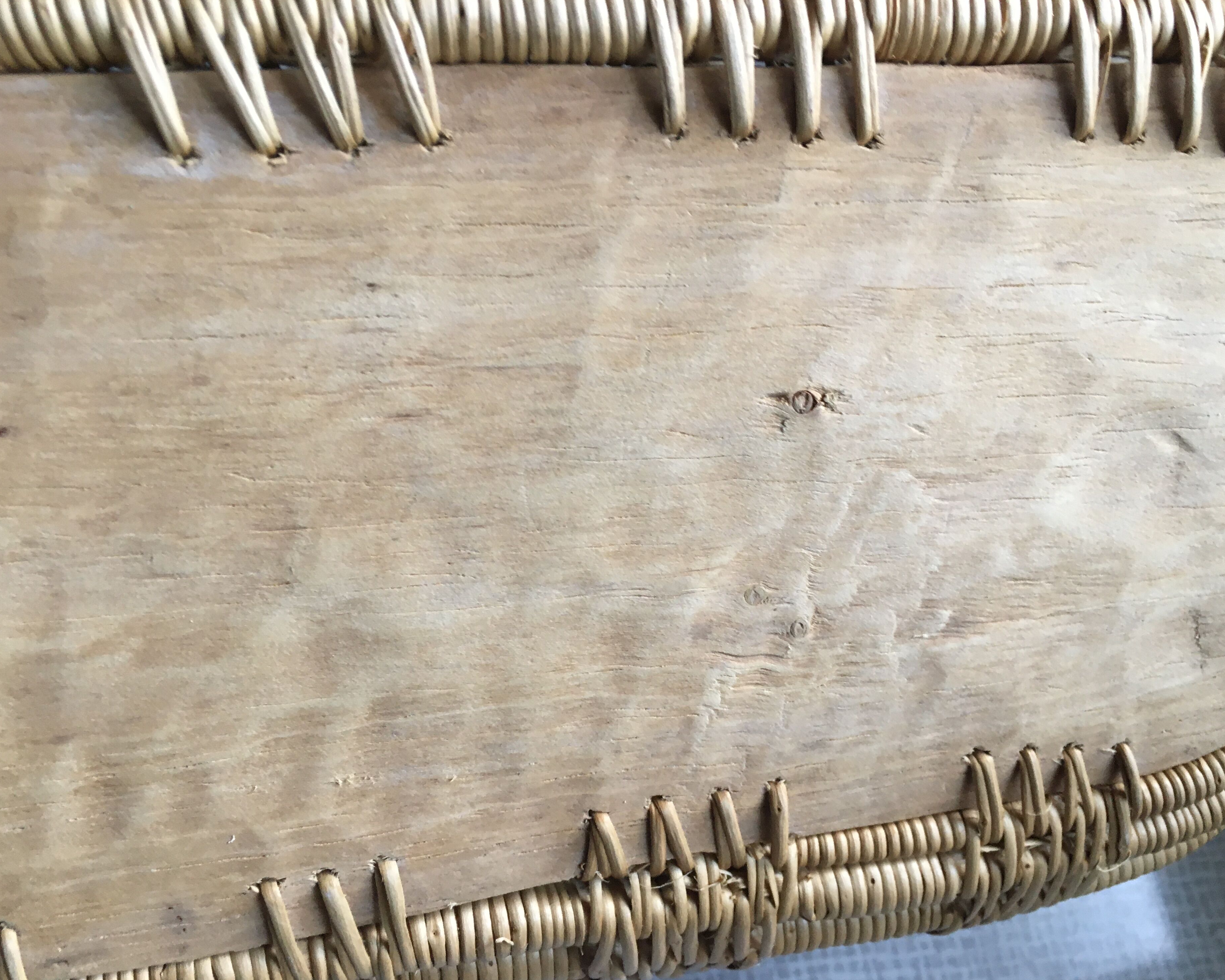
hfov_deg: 57.2
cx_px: 635
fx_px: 1124
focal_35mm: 31
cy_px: 494
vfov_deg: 47.1
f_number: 2.2
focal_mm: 4.15
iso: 100
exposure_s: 1/33
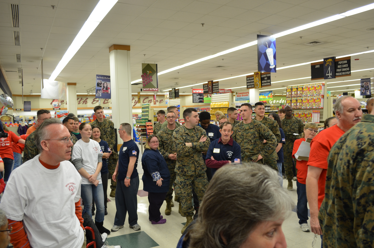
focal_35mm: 30
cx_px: 187
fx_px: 311
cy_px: 124
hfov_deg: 62.0
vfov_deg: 43.4
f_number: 5
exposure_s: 1/40
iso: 400
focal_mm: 20
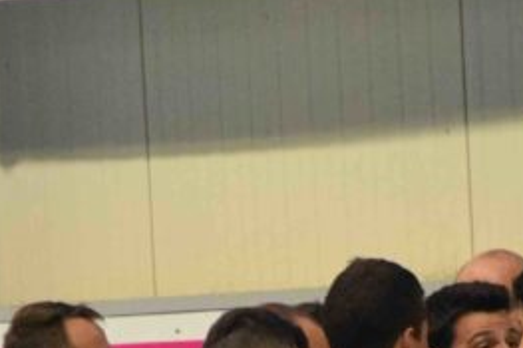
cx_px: 434
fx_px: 19193
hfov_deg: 1.6
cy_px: 683
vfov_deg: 1.0
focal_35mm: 1322
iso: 4000
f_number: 6.3
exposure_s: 1/320
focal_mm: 200
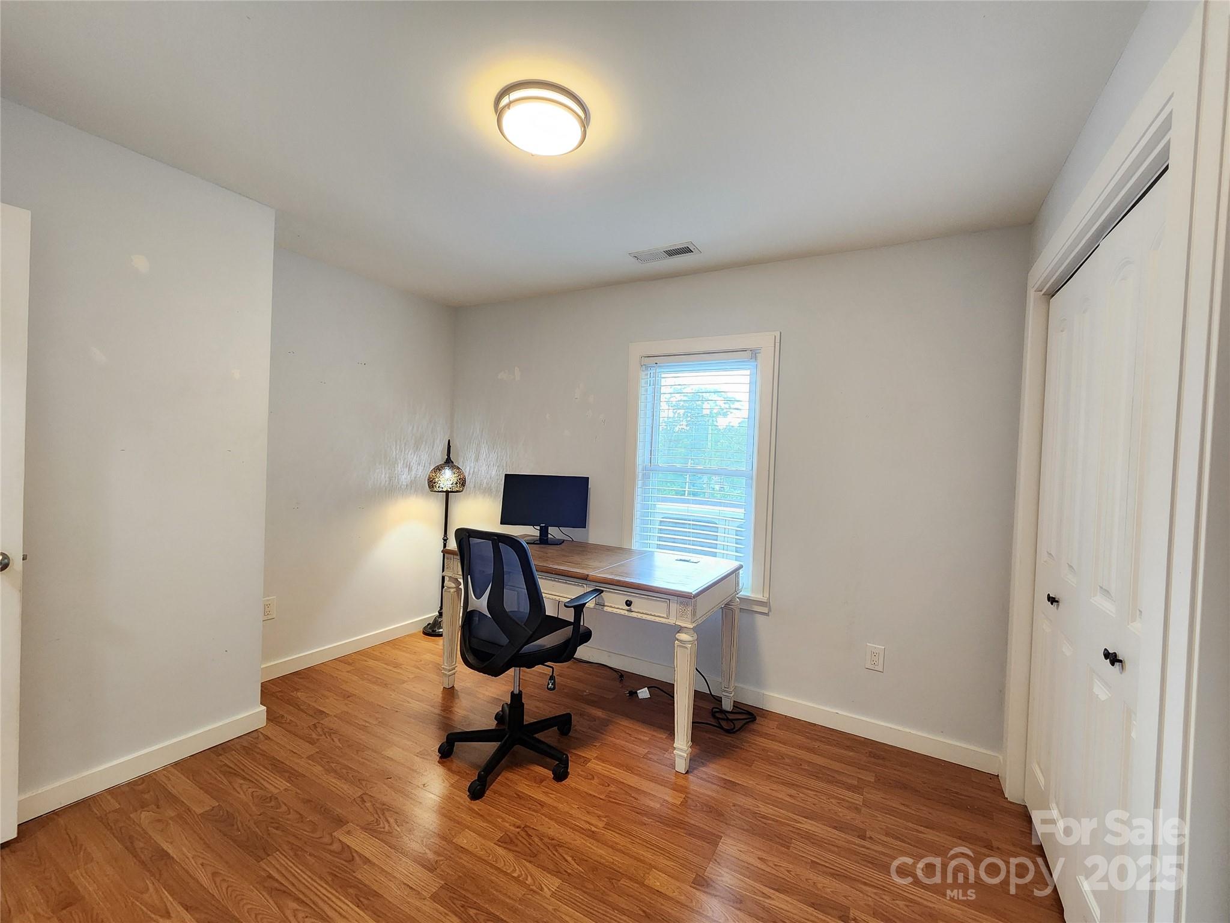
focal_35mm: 13
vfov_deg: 89.9
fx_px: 462
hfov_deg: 106.2
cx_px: 615
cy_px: 462
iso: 320
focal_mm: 2.2
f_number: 2.2
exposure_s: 1/60
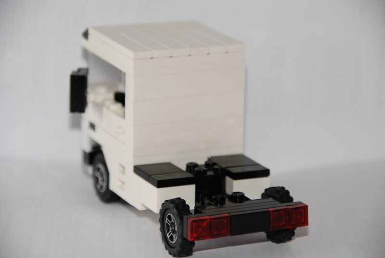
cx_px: 192
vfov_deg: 7.9
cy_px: 129
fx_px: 1864
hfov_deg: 11.8
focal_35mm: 174
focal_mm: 116
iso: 640
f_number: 6
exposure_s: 1/60
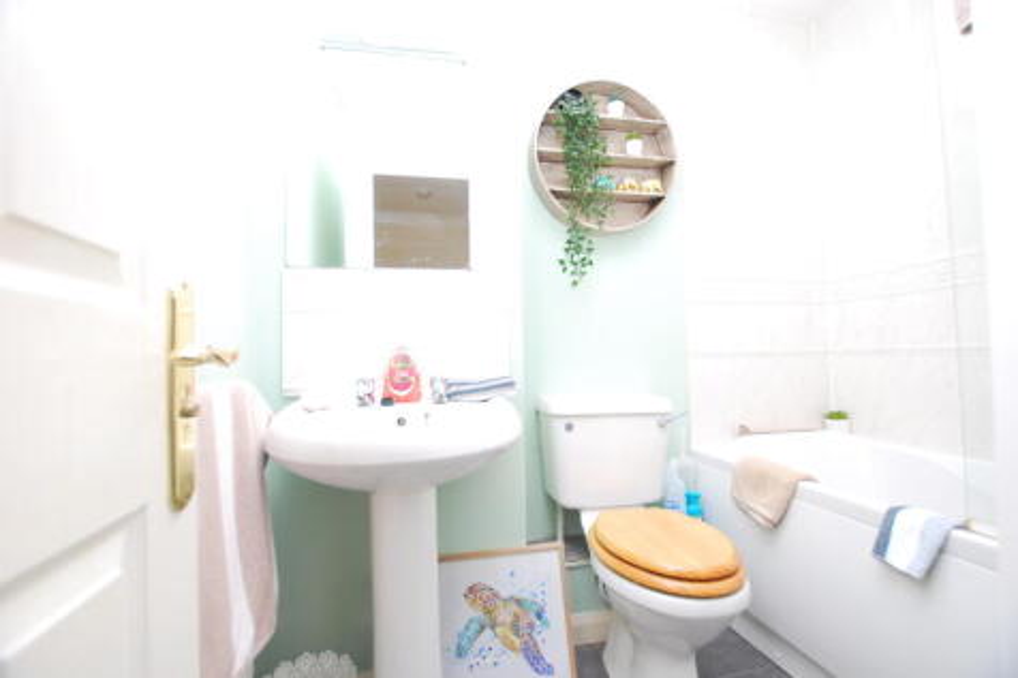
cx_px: 509
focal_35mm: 15
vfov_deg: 77.3
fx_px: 424
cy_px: 339
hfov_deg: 100.4
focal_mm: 10
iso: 100
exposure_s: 1/60
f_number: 4
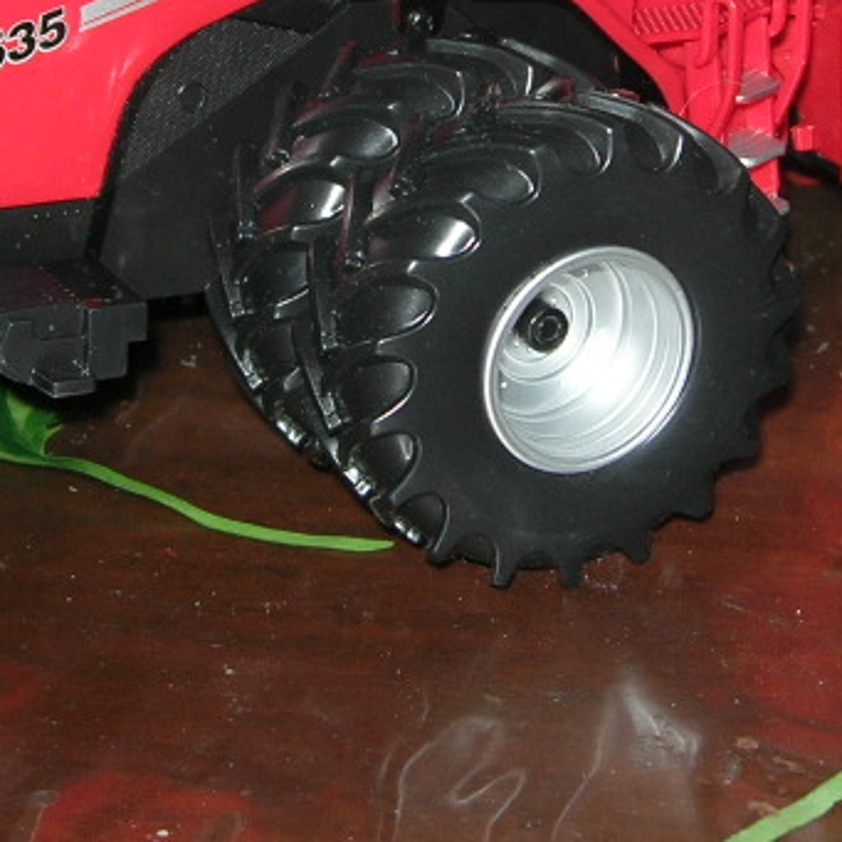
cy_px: 96
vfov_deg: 17.0
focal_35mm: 101
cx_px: 514
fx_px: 2779
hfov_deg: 17.2
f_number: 2.8
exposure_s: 1/60.1
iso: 64
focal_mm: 7.8
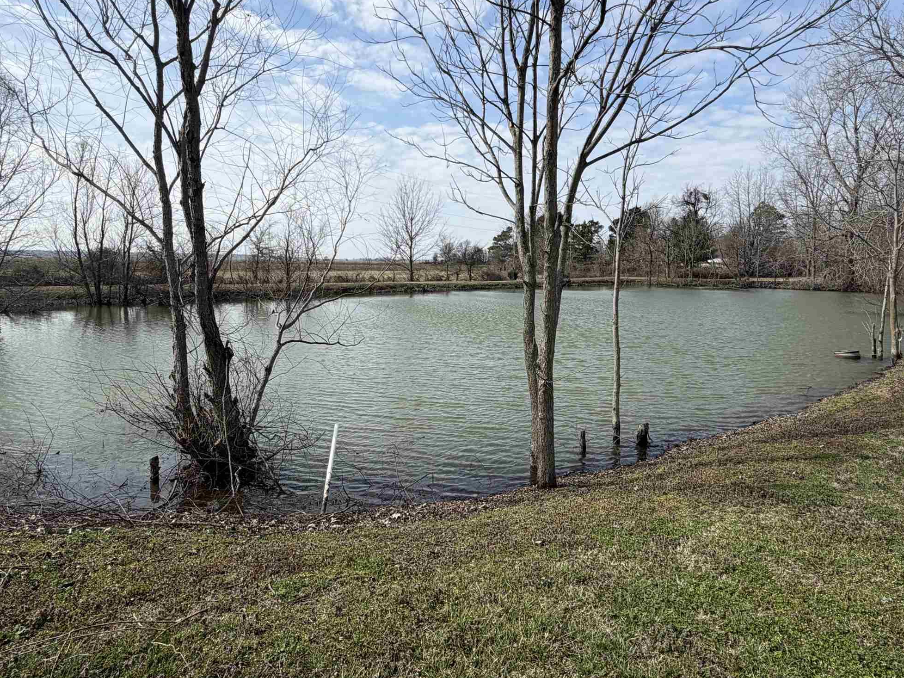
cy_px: 298
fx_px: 574
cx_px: 480
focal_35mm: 22
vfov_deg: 60.9
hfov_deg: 76.3
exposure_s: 1/1050
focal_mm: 2.22
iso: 20
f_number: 2.2
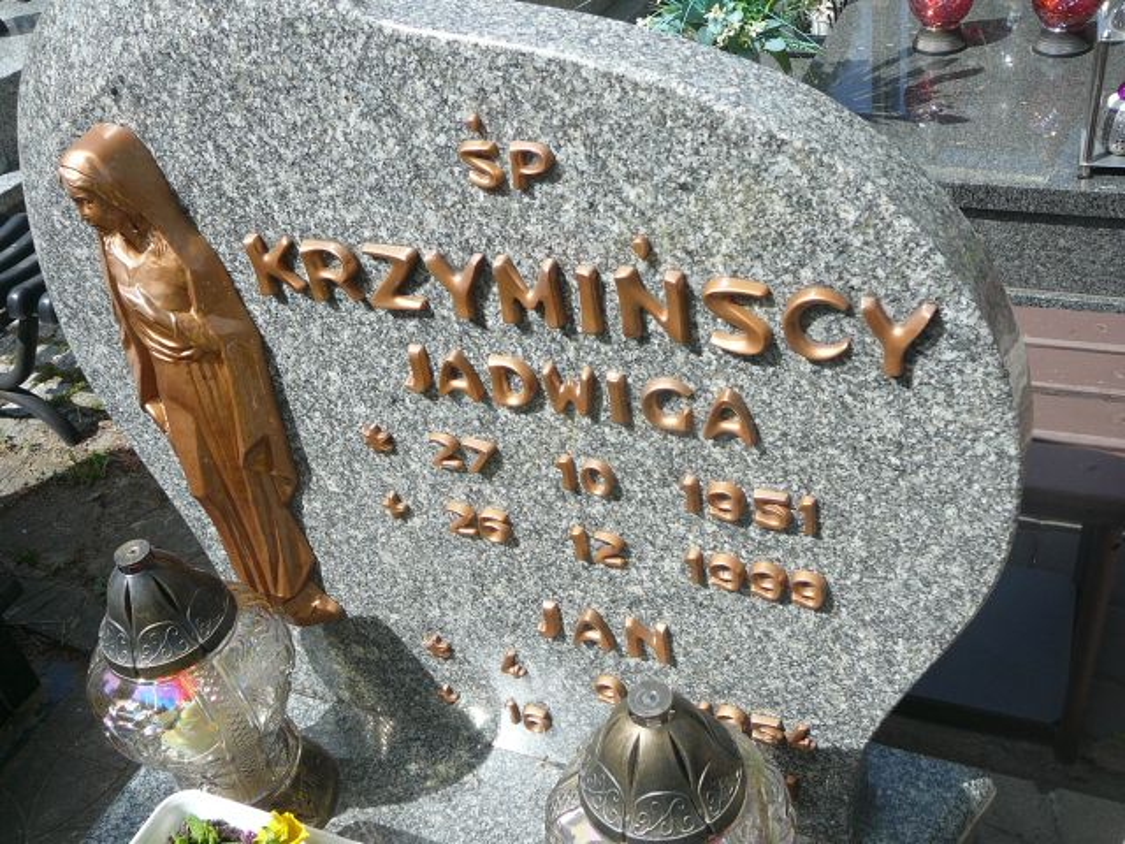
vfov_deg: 40.7
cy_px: 422
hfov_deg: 52.6
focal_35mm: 35
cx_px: 562
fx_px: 1137
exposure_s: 1/800
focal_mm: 5.2
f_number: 2.8
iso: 80
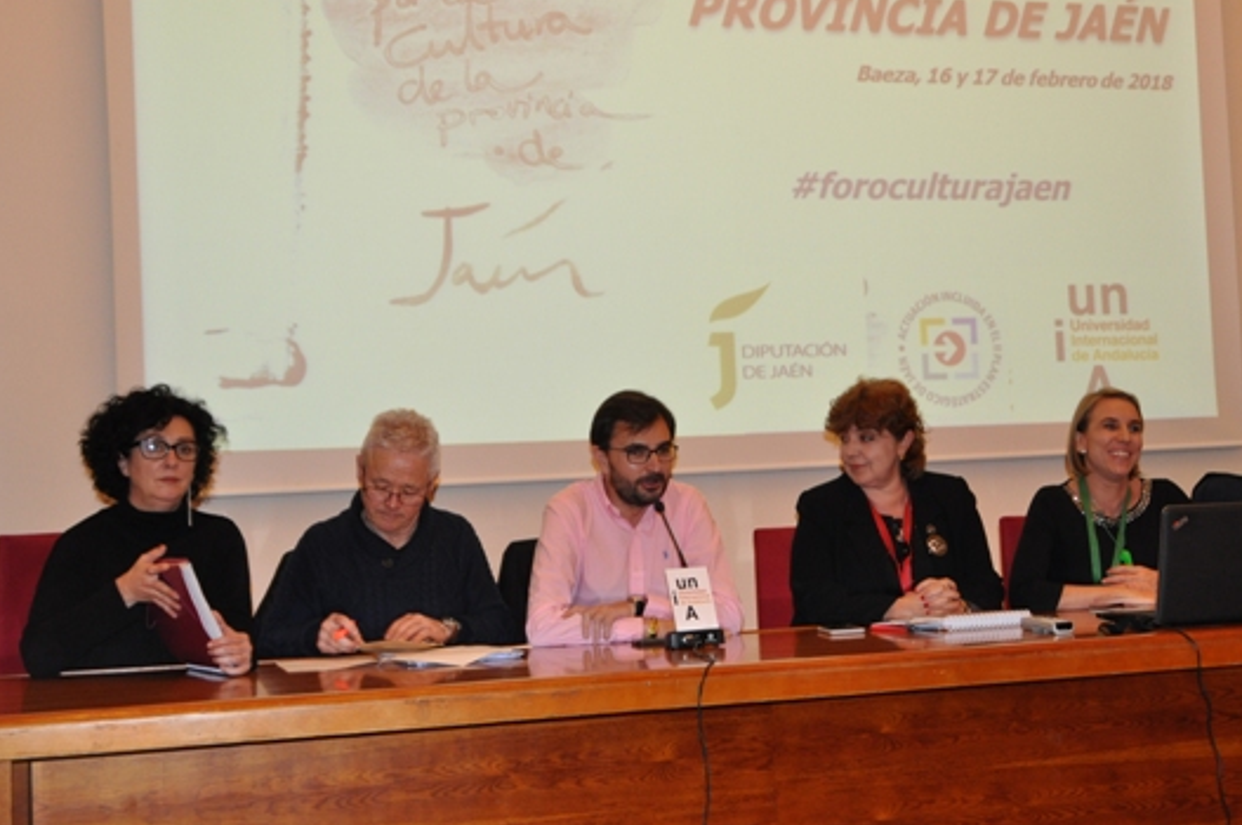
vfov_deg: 26.4
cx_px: 646
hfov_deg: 38.9
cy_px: 395
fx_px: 1757
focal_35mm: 51
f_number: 4
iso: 800
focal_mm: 28
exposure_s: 1/60
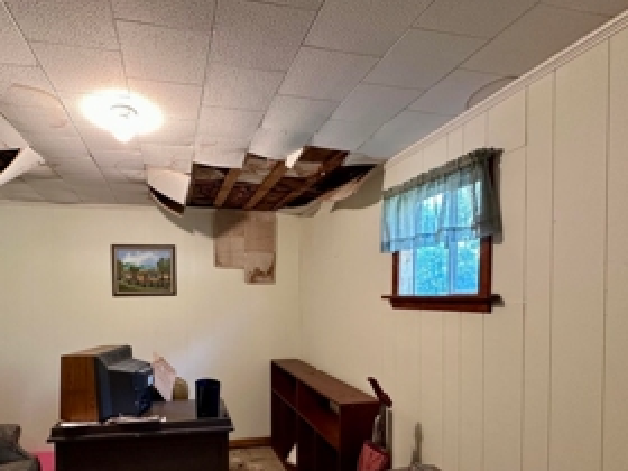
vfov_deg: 64.6
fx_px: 363
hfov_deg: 80.5
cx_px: 242
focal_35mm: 20
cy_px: 305
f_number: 2.2
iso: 320
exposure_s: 1/60
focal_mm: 2.22
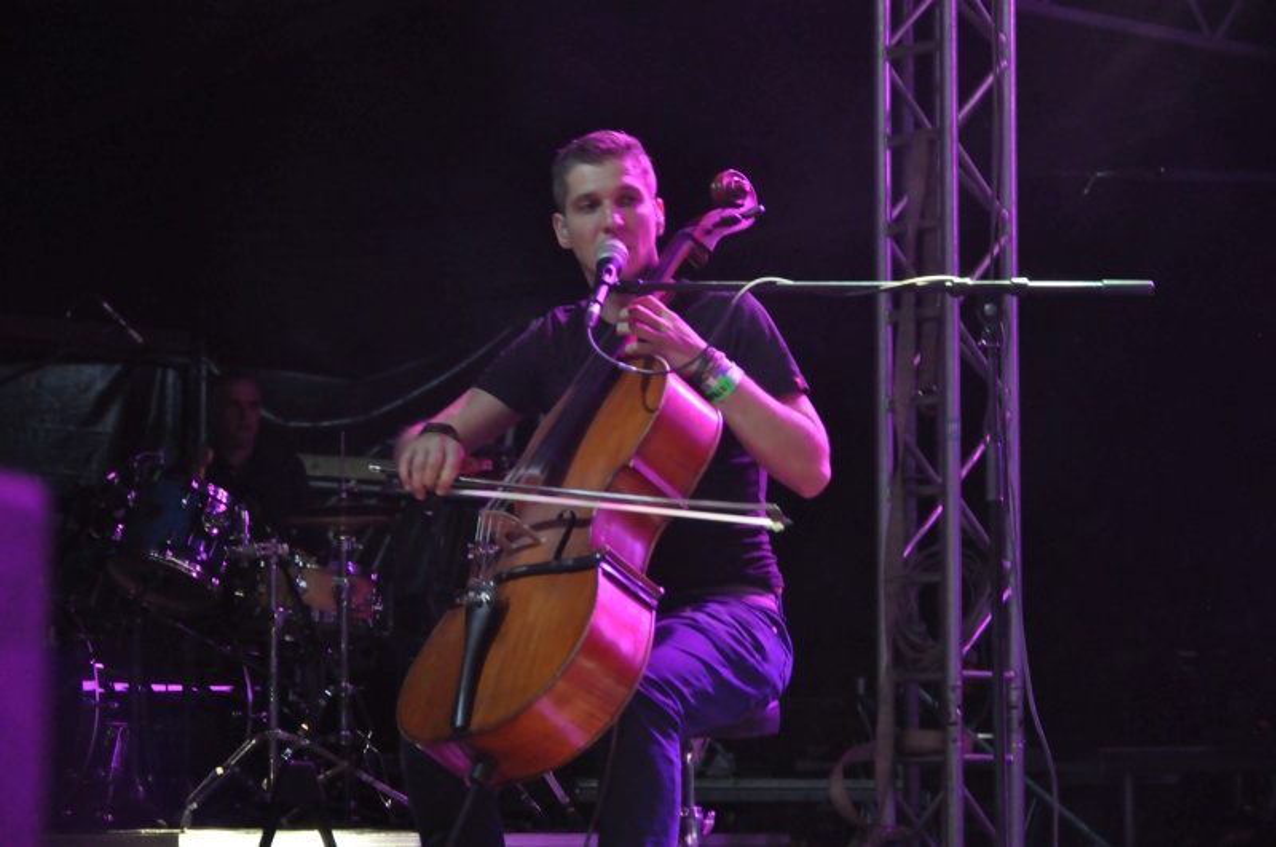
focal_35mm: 120
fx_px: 4247
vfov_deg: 11.4
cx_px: 638
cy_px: 424
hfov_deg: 17.1
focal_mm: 80
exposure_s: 1/50
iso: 3200
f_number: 5.3
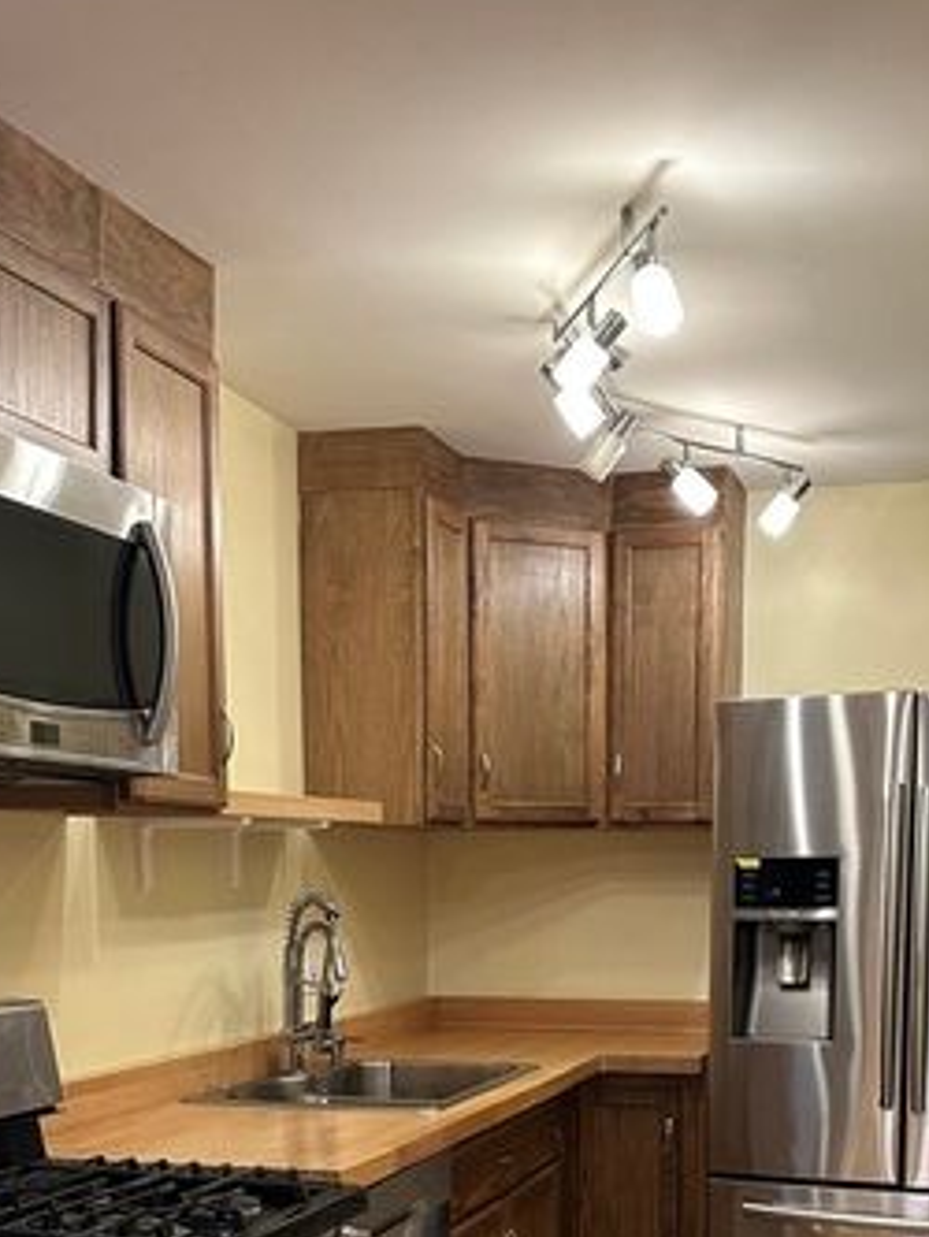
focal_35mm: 48
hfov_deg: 30.3
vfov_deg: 36.9
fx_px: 1716
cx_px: 513
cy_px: 1131
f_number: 1.78
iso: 250
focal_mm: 6.86
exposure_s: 1/60
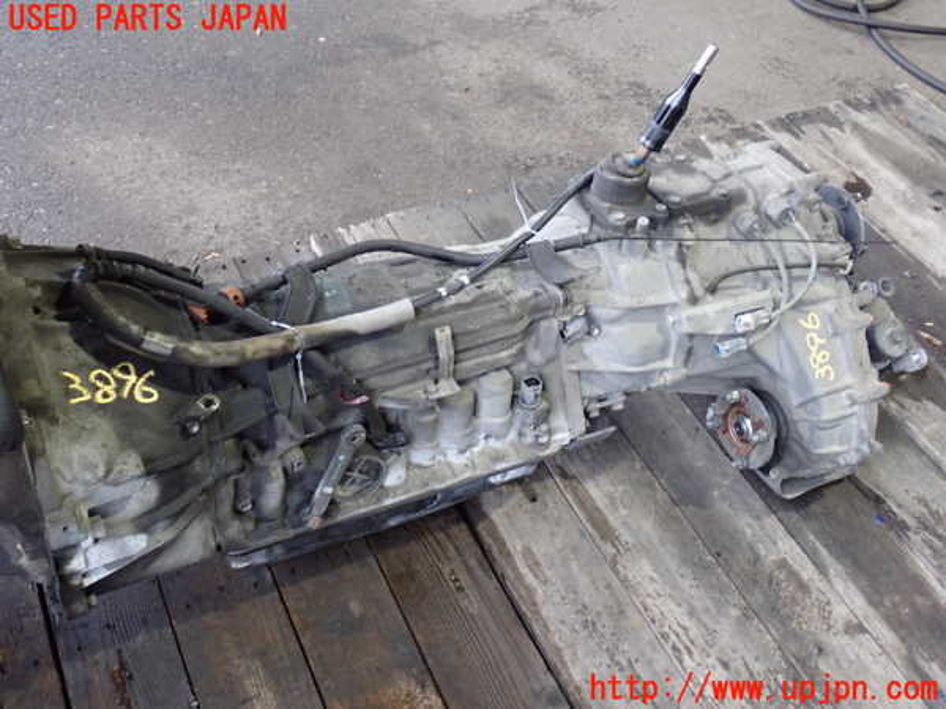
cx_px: 473
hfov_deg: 45.8
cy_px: 354
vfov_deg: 35.1
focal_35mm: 41
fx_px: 1120
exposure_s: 1/40
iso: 800
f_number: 2.8
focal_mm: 7.31
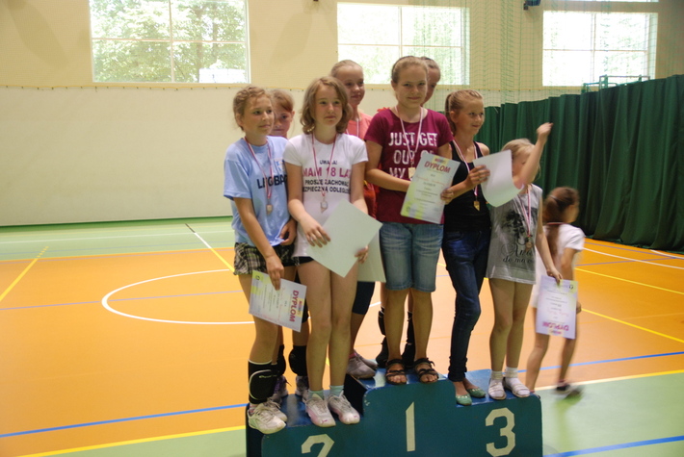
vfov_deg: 37.0
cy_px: 228
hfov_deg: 53.1
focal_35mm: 36
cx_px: 342
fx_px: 685
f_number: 3.2
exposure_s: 1/30
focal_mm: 24
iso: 500
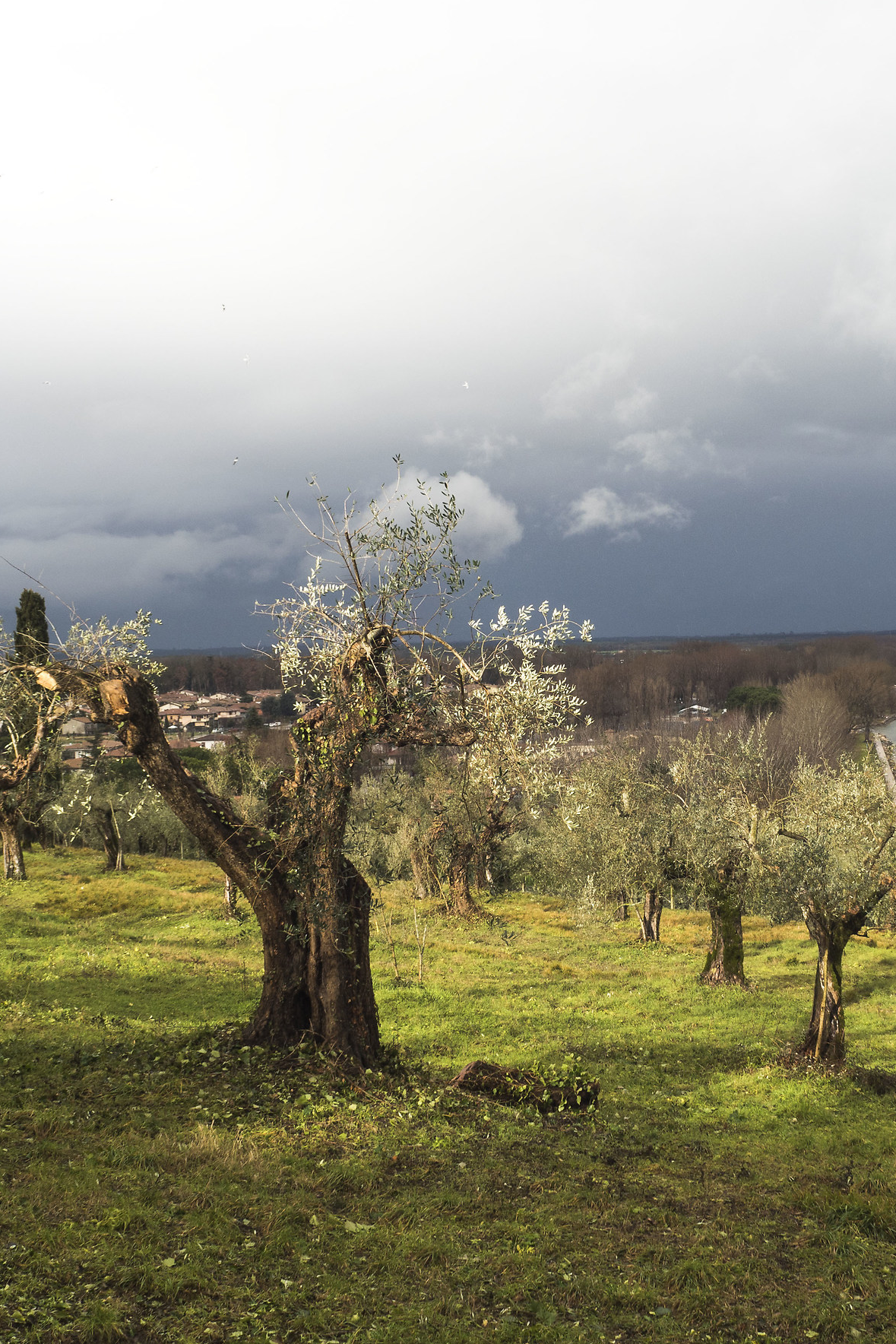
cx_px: 640
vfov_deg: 41.1
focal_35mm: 48
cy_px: 676
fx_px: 1792
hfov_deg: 27.8
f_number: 9
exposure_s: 1/250
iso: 200
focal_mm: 17
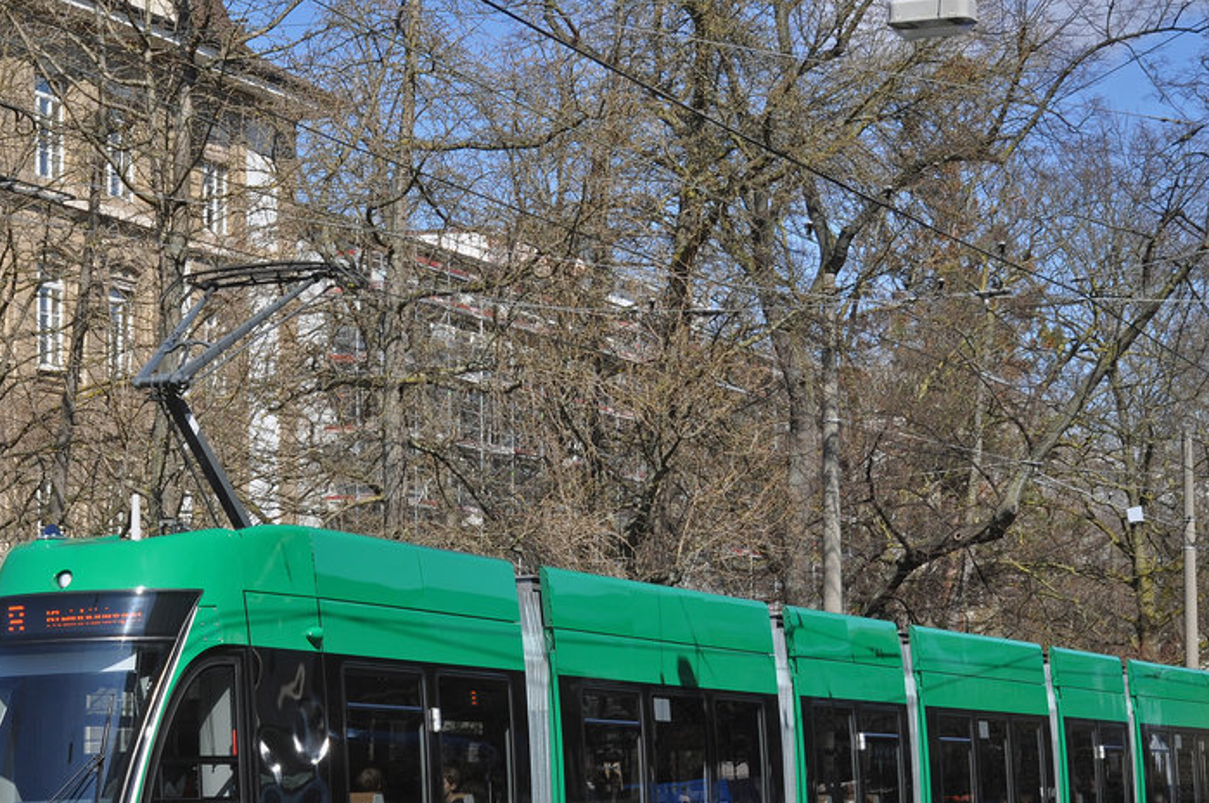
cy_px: 508
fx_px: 3454
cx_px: 458
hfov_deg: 19.8
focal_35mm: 103
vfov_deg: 13.2
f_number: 10
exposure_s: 1/400
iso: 200
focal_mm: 40
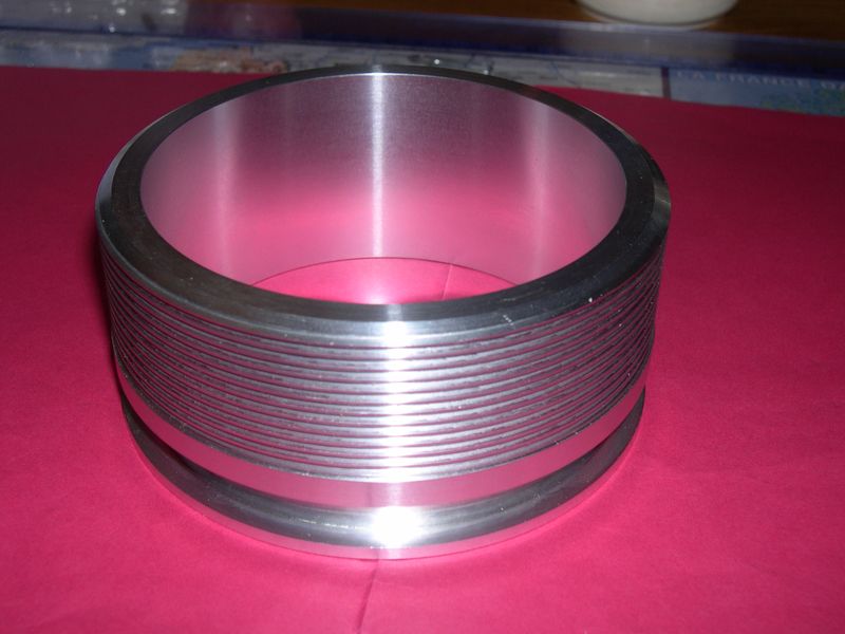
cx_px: 422
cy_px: 317
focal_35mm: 47
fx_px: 1147
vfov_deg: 30.9
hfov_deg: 40.4
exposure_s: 1/60
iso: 100
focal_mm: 10.1
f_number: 8.4
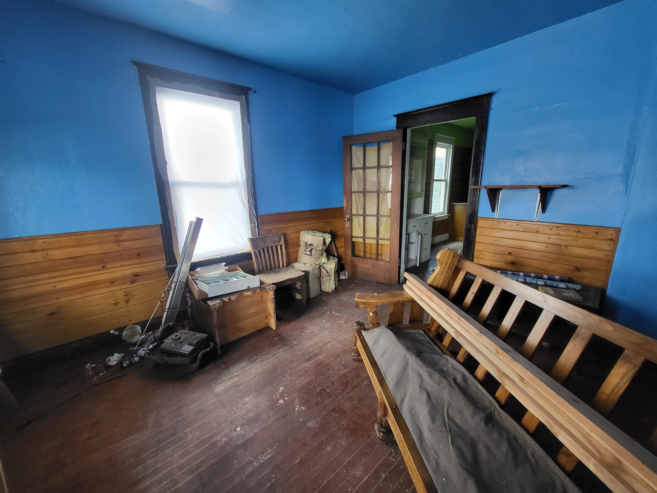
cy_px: 246
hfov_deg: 106.2
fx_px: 247
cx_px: 328
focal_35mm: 13
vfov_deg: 89.9
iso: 320
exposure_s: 1/40
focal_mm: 1.74
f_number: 2.2
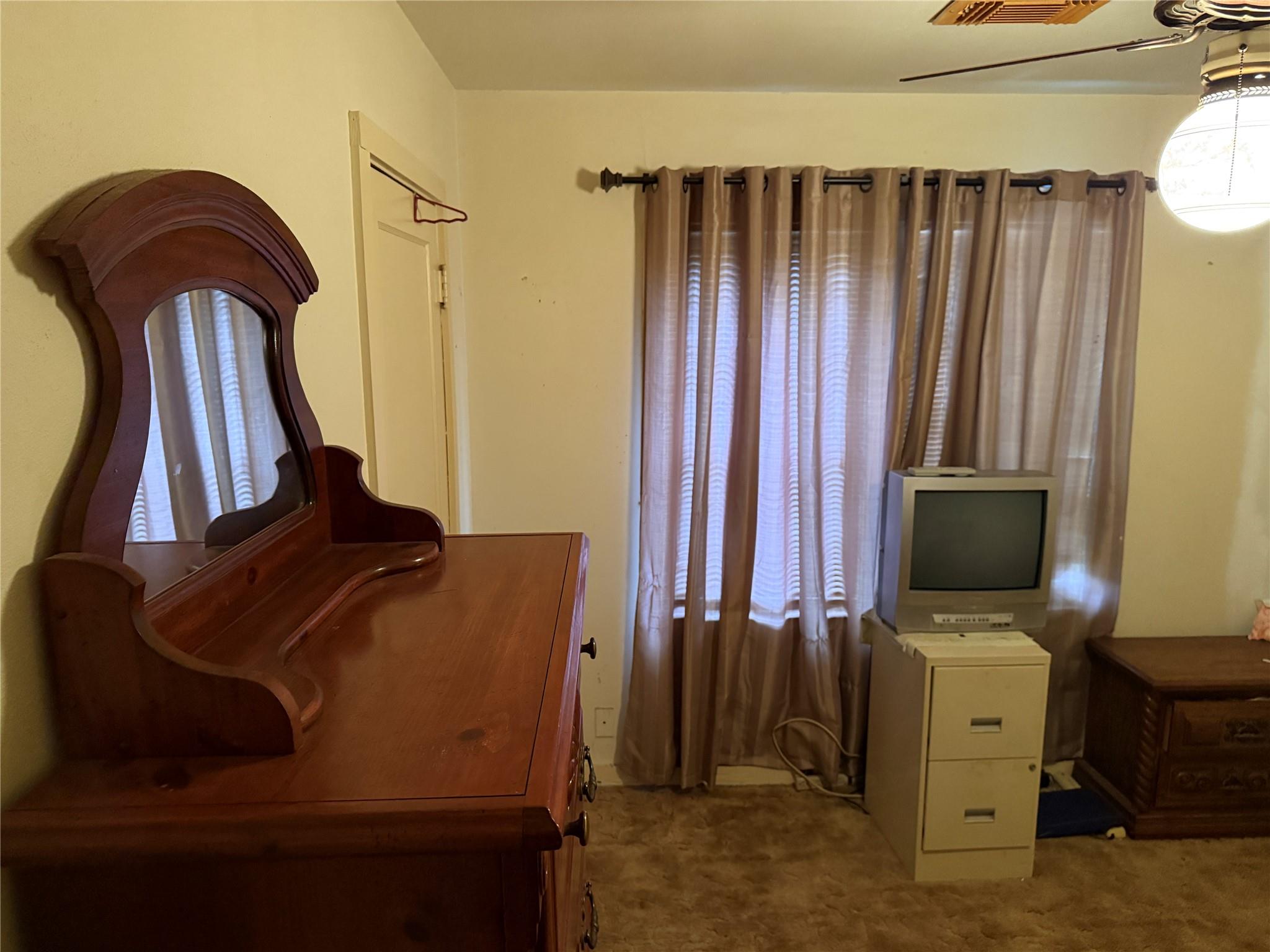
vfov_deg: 56.8
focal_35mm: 24
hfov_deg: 71.6
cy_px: 476
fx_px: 881
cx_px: 635
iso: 1000
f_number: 1.78
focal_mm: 6.76
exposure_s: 1/40
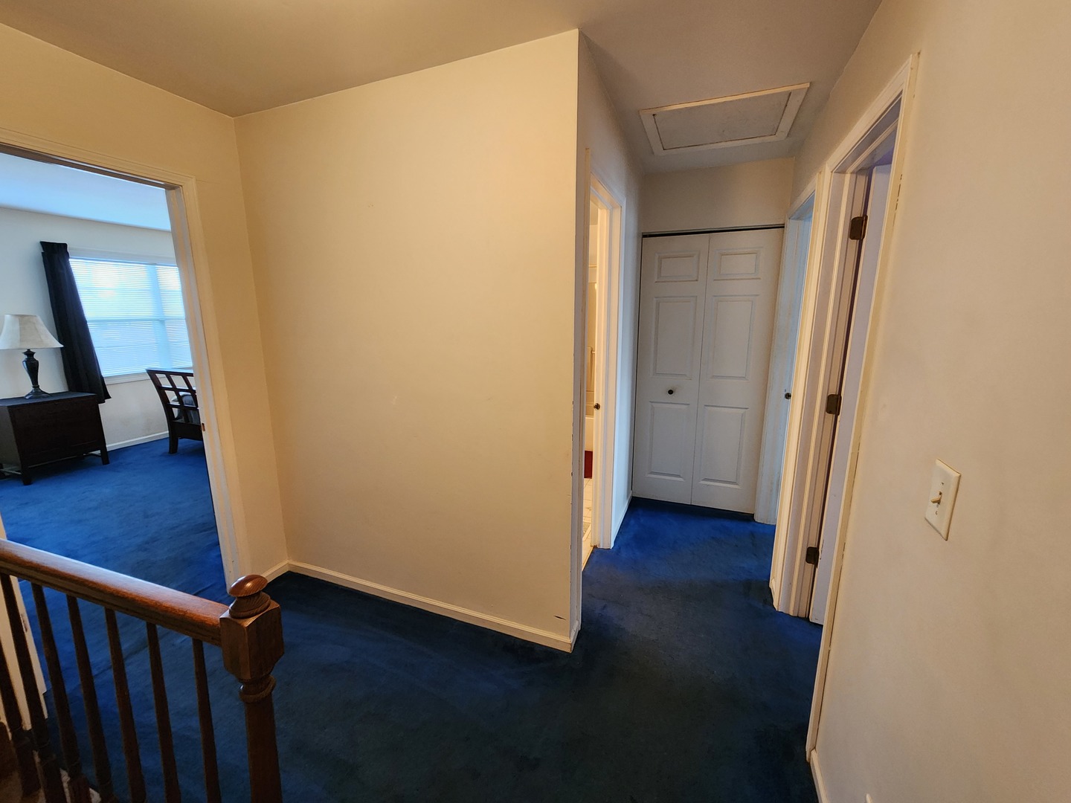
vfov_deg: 89.9
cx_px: 536
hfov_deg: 106.2
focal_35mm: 13
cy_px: 402
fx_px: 402
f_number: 2.2
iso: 400
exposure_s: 1/30
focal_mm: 2.2
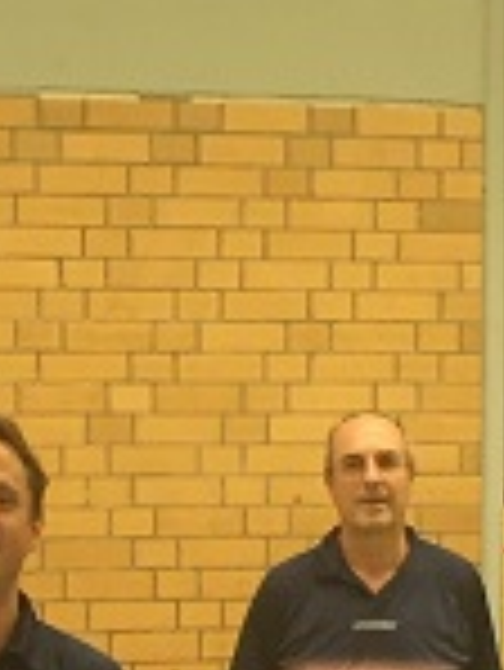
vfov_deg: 11.3
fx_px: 3354
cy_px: 737
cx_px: -40
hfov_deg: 8.5
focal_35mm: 173
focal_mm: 4.15
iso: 125
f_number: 2.2
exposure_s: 1/33
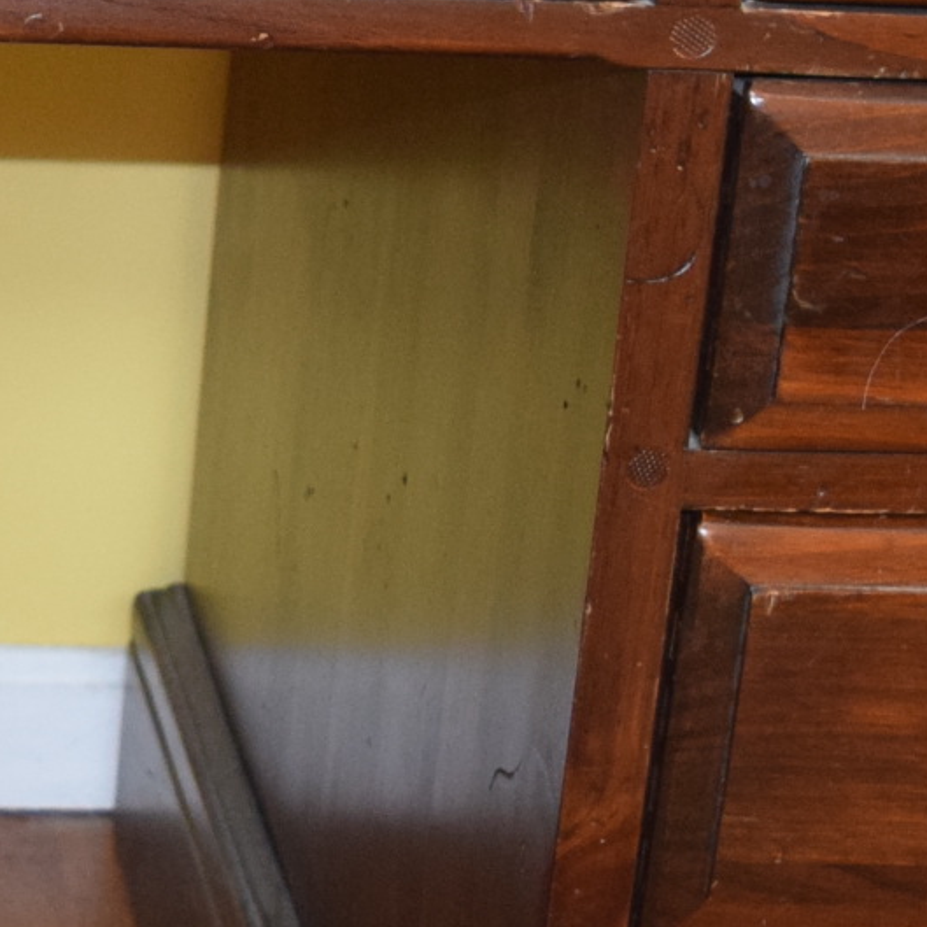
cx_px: -368
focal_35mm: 130
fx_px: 3939
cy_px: 286
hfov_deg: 12.9
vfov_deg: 13.4
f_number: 3.5
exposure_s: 1/30
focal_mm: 18
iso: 1250
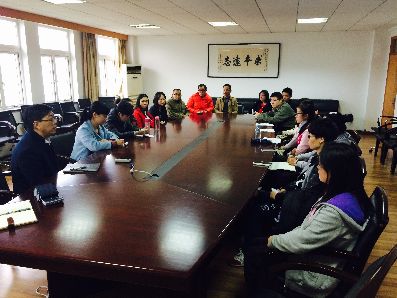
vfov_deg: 48.2
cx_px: 198
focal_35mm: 29
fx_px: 333
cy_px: 149
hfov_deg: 61.7
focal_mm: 4.15
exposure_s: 1/30
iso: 160
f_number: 2.2
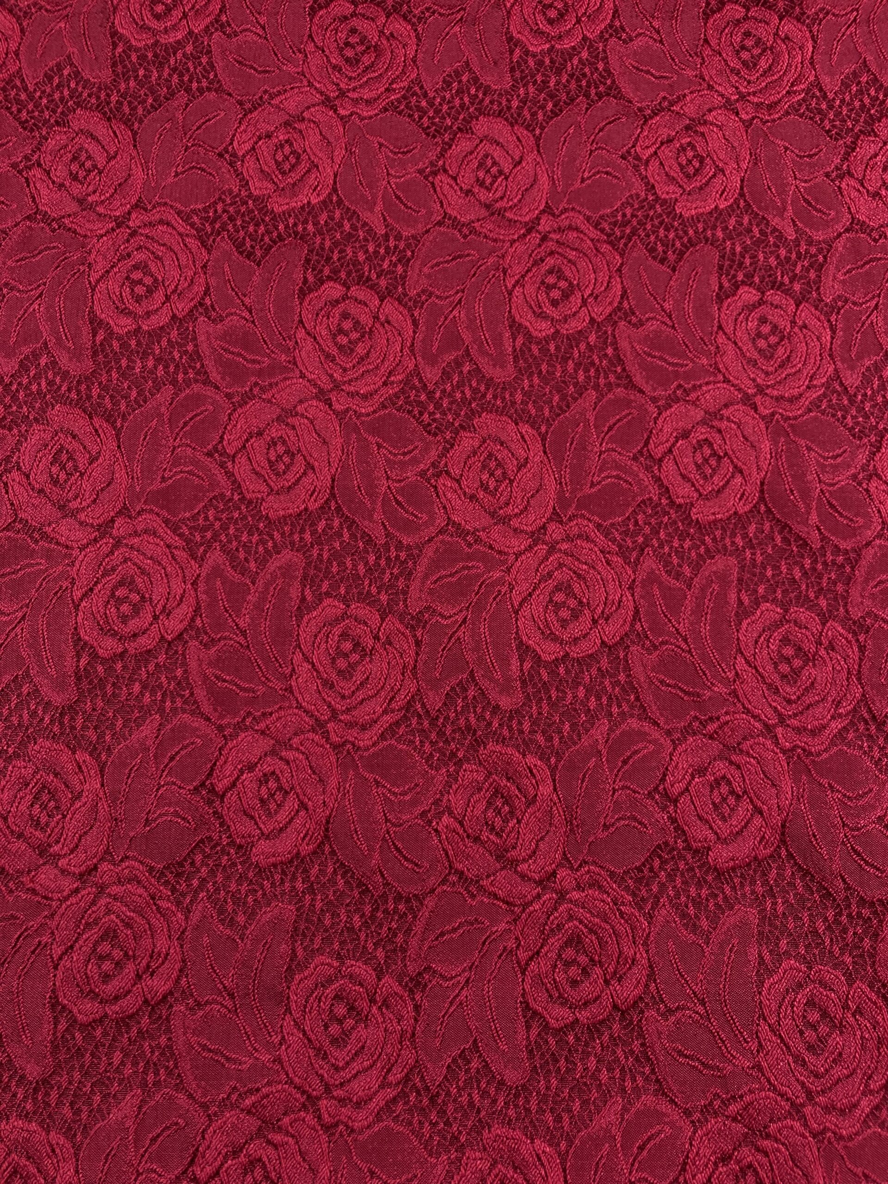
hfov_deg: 49.7
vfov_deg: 63.4
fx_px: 958
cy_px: 592
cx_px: 444
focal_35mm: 28
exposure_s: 1/50
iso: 80
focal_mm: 3.99
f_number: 1.8
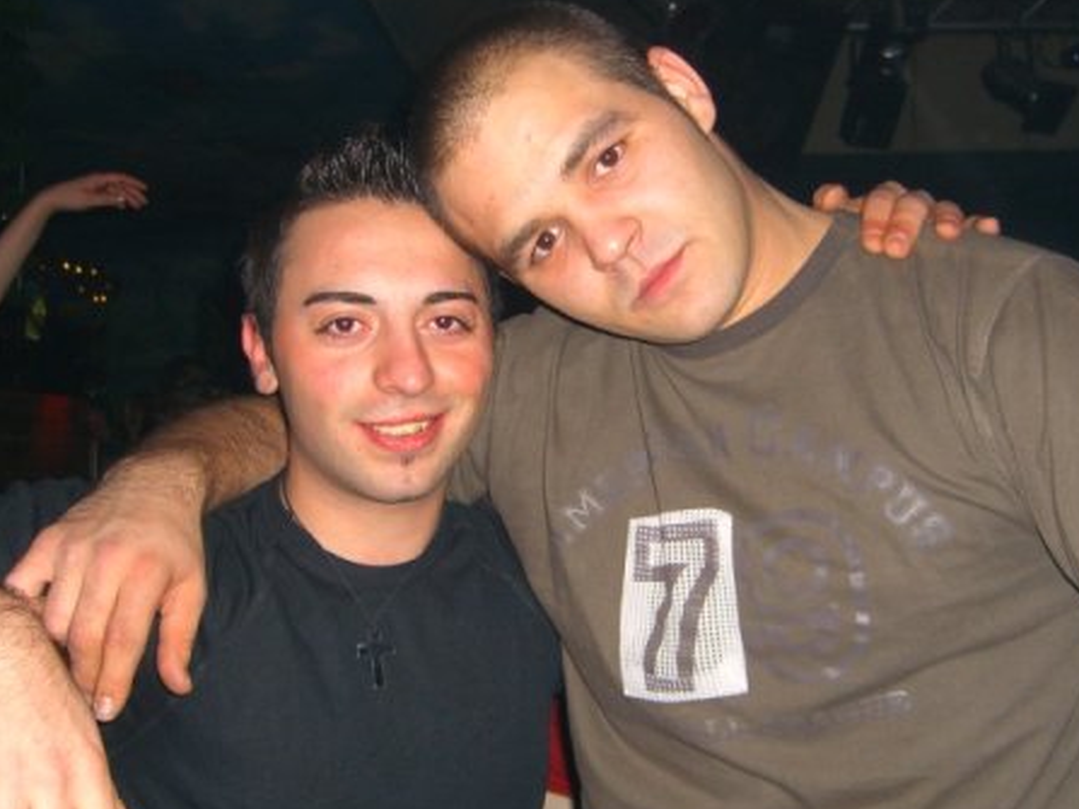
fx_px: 1589
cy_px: 415
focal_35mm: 51
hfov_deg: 37.5
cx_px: 560
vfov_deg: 28.5
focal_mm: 7.9
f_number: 2.8
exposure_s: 1/60
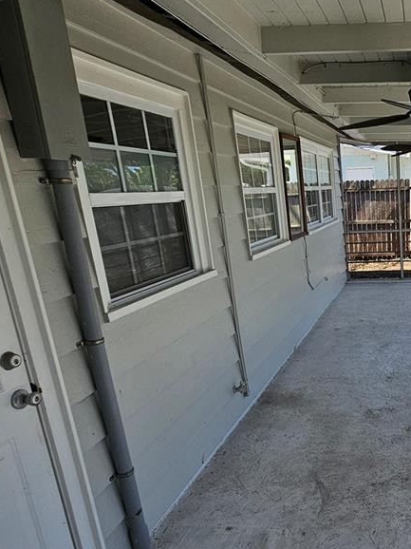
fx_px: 428
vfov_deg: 65.1
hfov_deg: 44.5
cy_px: 307
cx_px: 402
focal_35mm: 27
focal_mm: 2.2
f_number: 2.2
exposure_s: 1/418
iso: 50
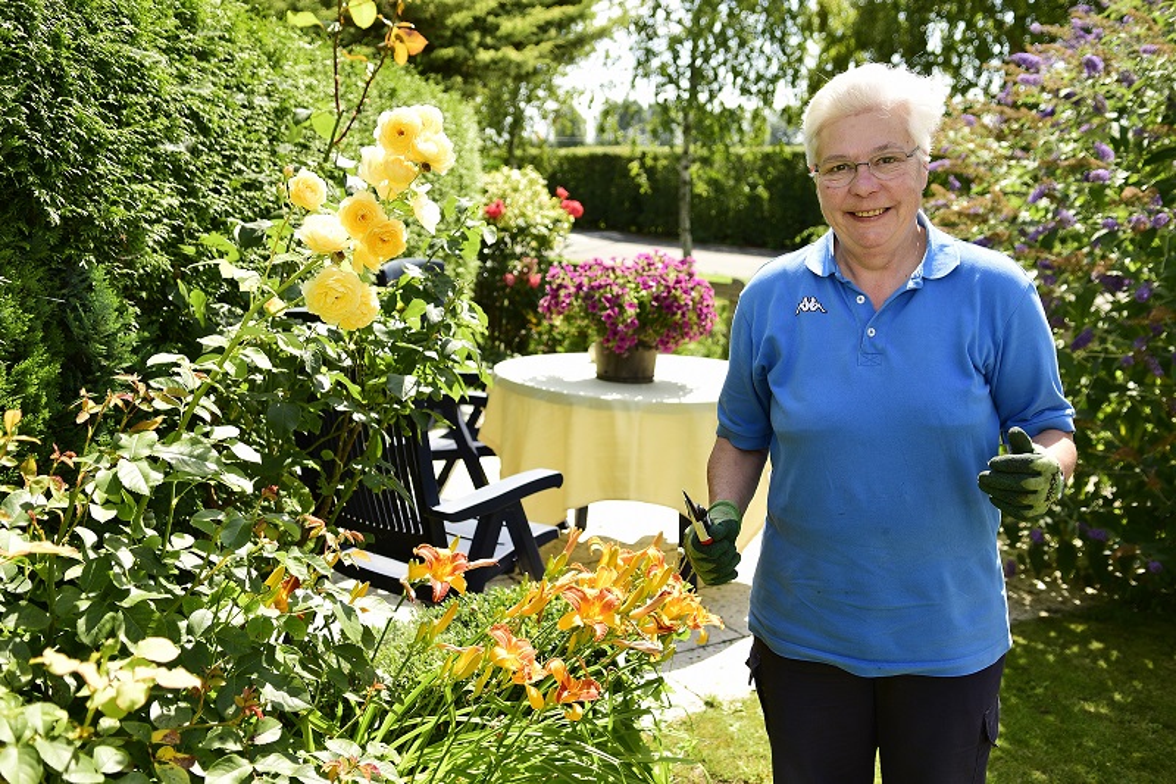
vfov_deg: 36.9
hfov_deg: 53.1
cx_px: 588
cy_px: 392
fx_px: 1176
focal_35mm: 36
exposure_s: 1/640
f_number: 3.2
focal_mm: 24
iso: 100
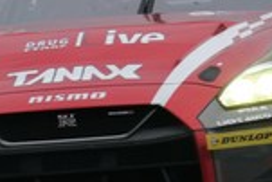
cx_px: 243
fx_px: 21591
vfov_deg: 0.5
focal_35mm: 2855
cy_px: -144
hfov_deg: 0.7
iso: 800
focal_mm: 600
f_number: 6.3
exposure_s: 1/800
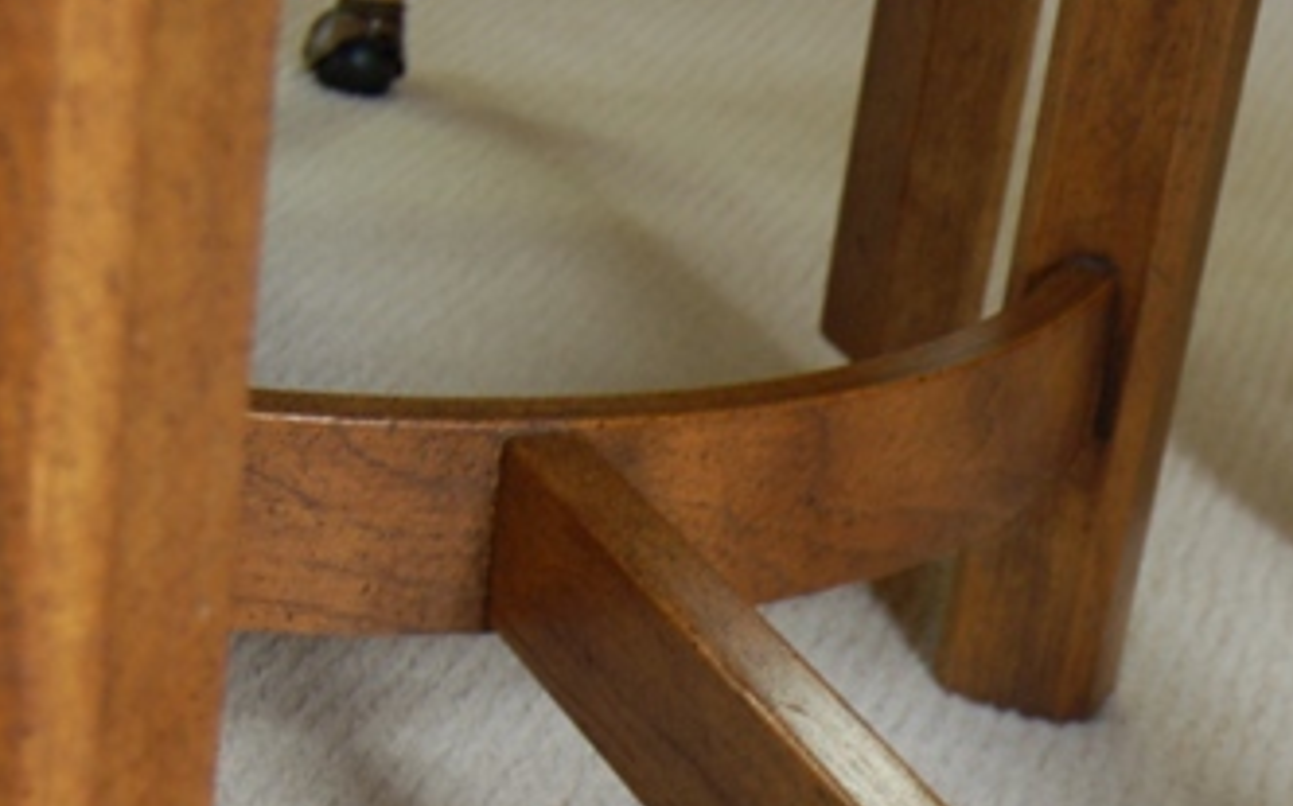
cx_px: 1118
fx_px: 3803
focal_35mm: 108
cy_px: 989
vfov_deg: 11.8
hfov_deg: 19.0
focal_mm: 26
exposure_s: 1/30
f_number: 4
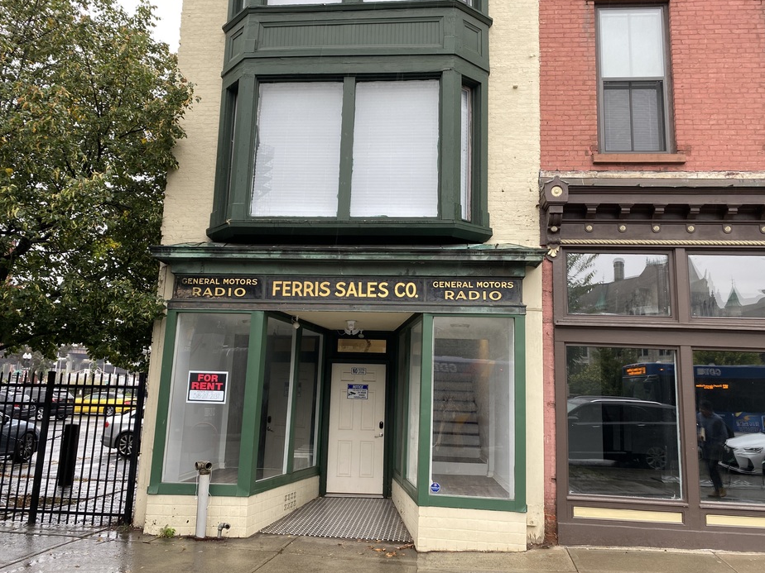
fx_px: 597
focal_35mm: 27
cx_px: 383
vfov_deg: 51.4
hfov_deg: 65.3
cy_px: 286
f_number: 1.8
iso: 64
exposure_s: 1/122
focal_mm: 4.25
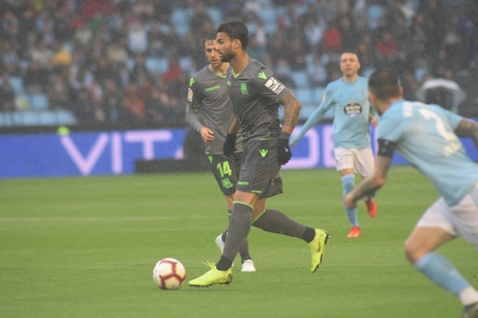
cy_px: 159
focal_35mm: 450
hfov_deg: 4.6
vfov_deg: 3.1
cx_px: 239
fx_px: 5971
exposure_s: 1/2500
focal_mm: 300
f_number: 4
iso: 6400
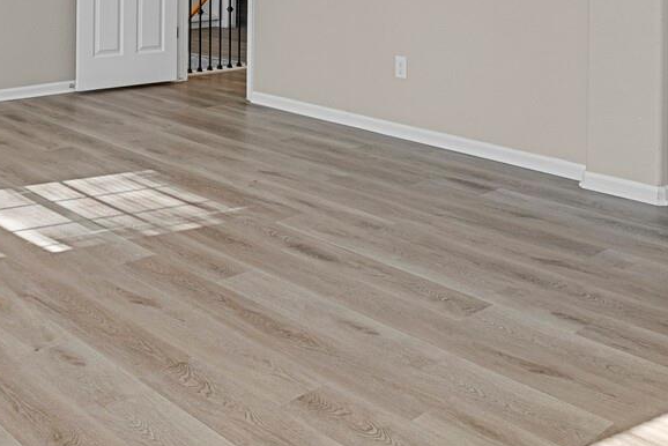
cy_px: -91
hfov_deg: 41.4
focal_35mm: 47
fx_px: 873
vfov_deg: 25.7
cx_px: 225
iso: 250
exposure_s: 1/2
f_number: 9
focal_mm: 17
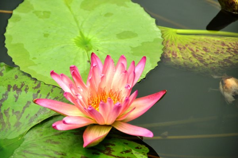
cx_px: 119
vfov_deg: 5.4
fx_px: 1684
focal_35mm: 255
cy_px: 79
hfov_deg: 8.1
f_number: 5.6
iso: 400
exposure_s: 1/800
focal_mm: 170
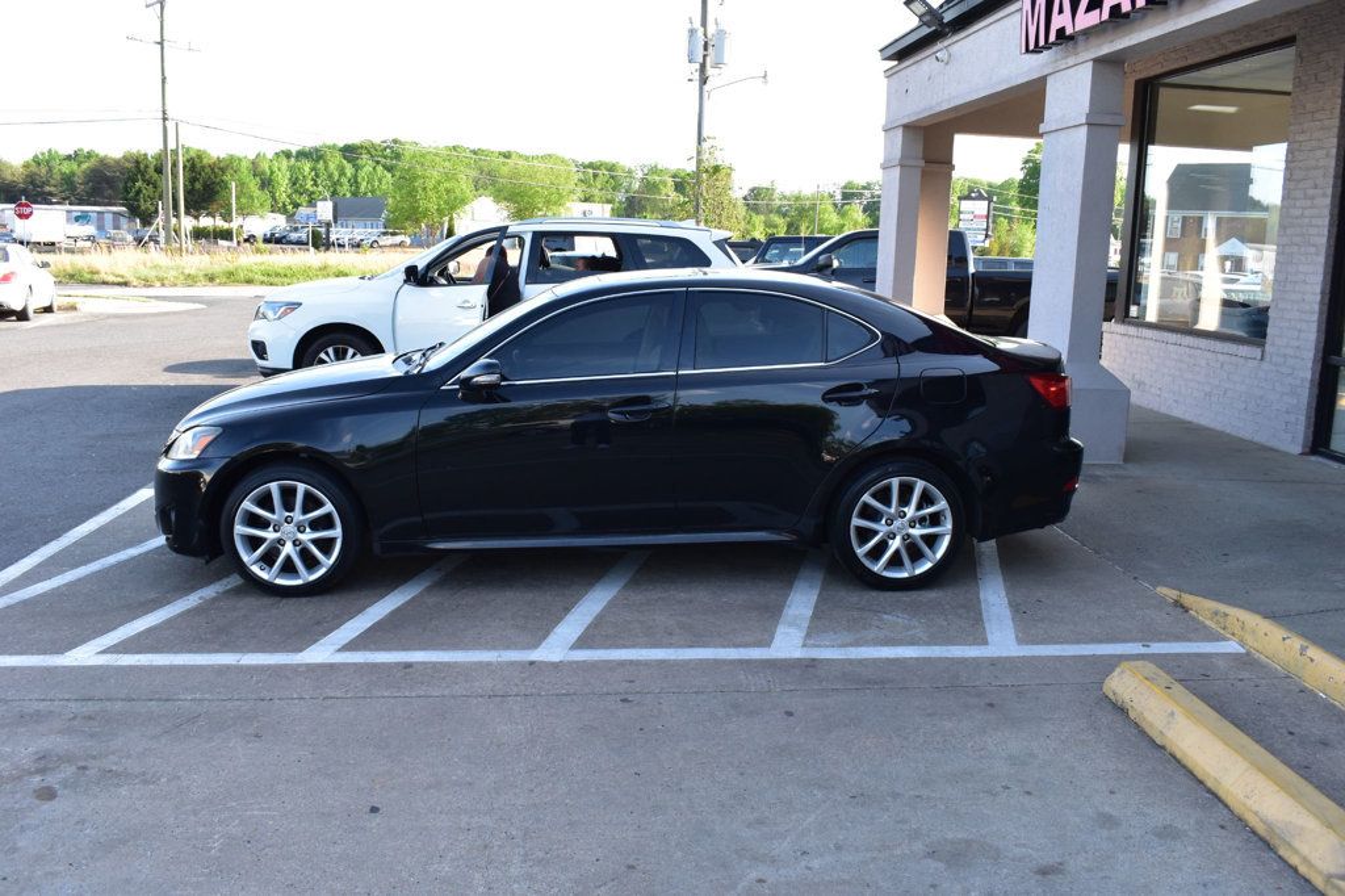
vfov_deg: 41.7
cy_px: 448
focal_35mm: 32
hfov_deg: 59.5
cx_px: 672
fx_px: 1176
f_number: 9
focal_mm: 21
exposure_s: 1/160
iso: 400
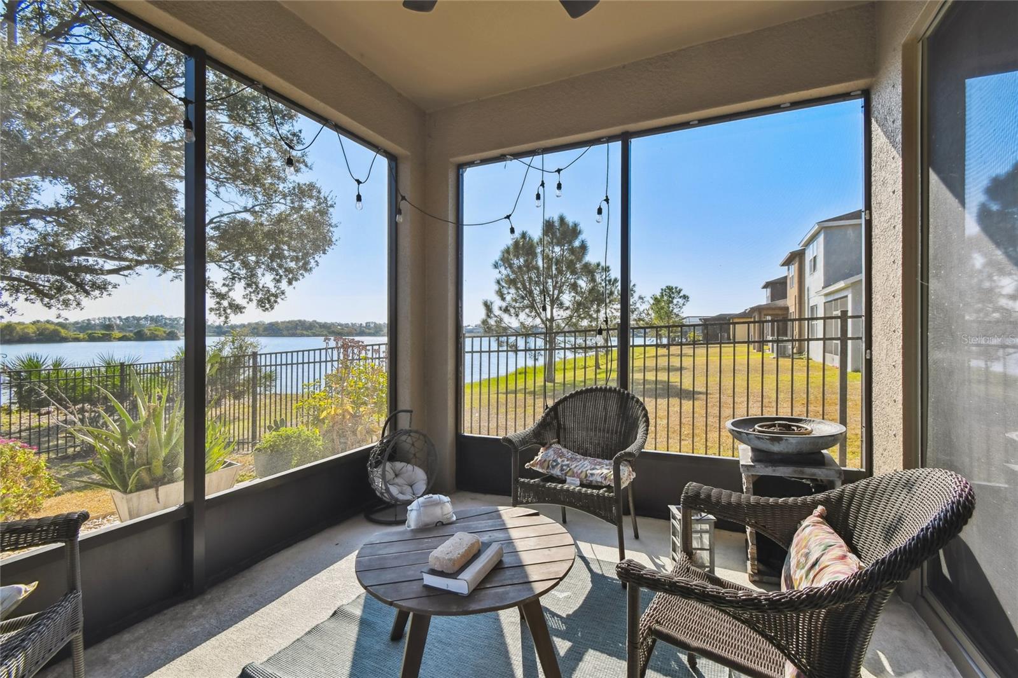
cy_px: 339
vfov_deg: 77.3
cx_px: 509
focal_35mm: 15
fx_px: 424
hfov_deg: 100.4
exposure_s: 1/400
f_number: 7.1
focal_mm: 10
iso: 100
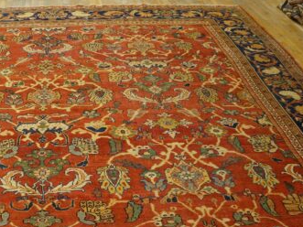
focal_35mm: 47
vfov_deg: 30.3
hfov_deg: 39.1
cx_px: 68
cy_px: 173
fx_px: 411
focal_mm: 18
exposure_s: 1/160
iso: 2000
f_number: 4
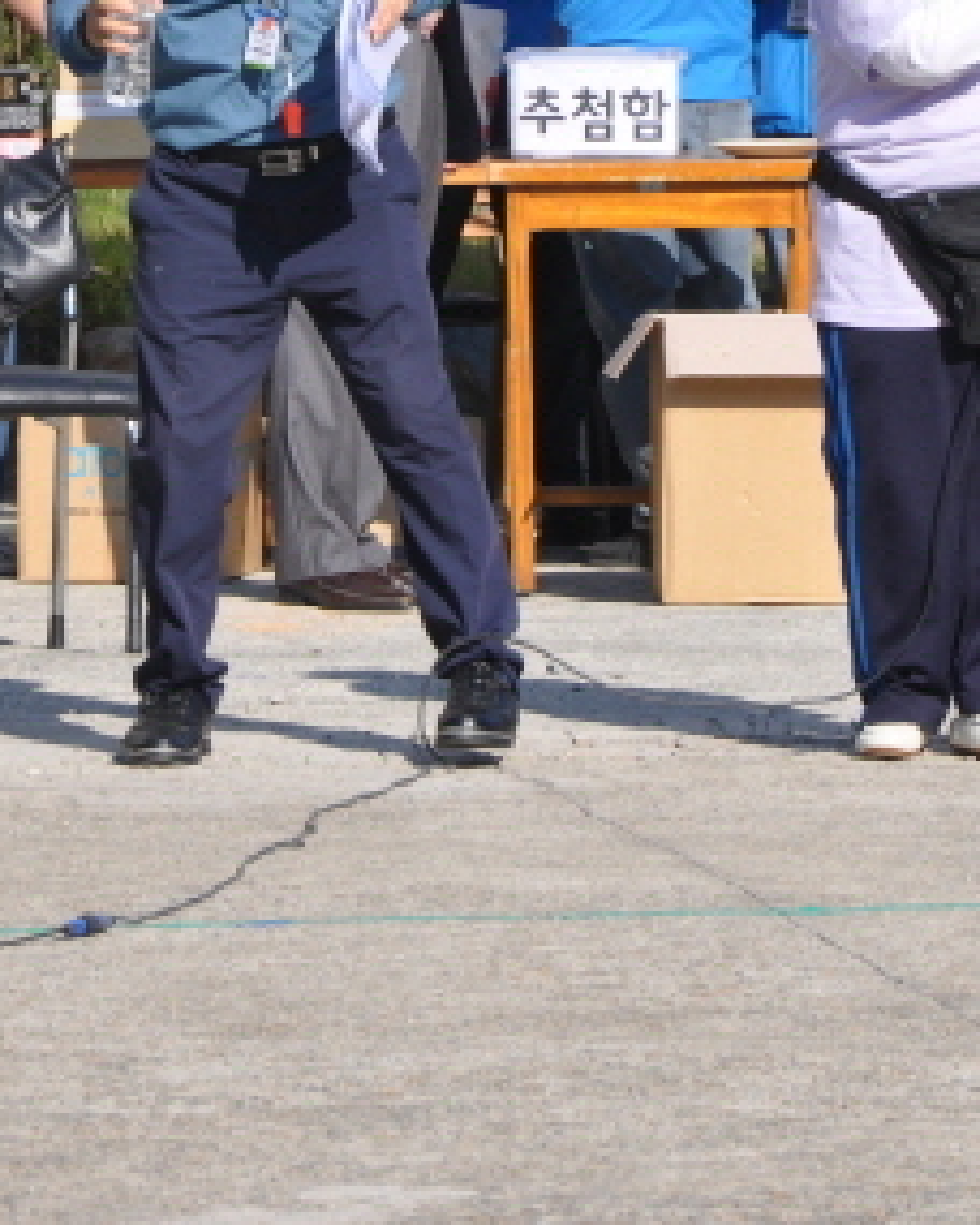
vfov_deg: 4.7
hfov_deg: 3.7
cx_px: 370
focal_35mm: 414
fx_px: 15021
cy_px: 144
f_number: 10
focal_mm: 105
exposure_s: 1/400
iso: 200
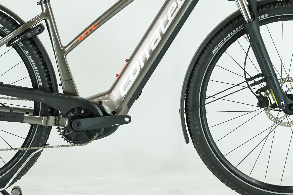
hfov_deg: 17.9
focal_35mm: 114
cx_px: 121
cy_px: 39
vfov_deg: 12.0
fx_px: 928
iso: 1600
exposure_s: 1/200
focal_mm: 59
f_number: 5.6
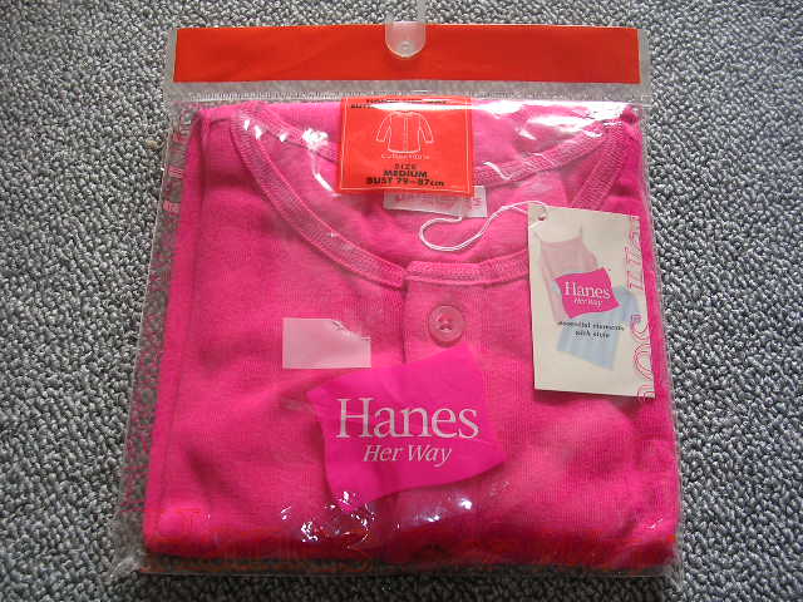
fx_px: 881
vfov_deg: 37.7
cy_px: 301
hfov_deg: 49.0
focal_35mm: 38
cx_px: 402
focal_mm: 5.8
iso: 50
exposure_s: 1/30
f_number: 2.8
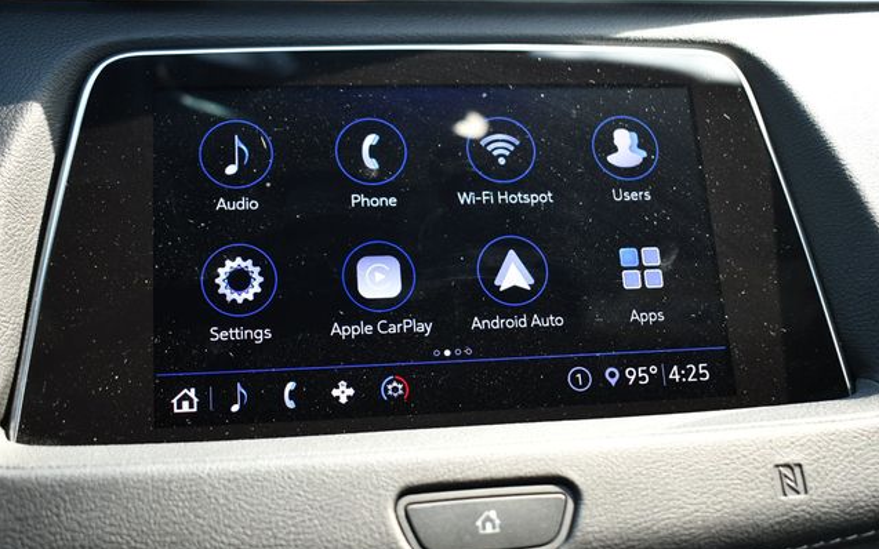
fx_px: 1030
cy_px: 263
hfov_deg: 46.2
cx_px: 440
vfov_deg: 29.9
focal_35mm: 43
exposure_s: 1/250
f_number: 4.2
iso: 720
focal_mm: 28
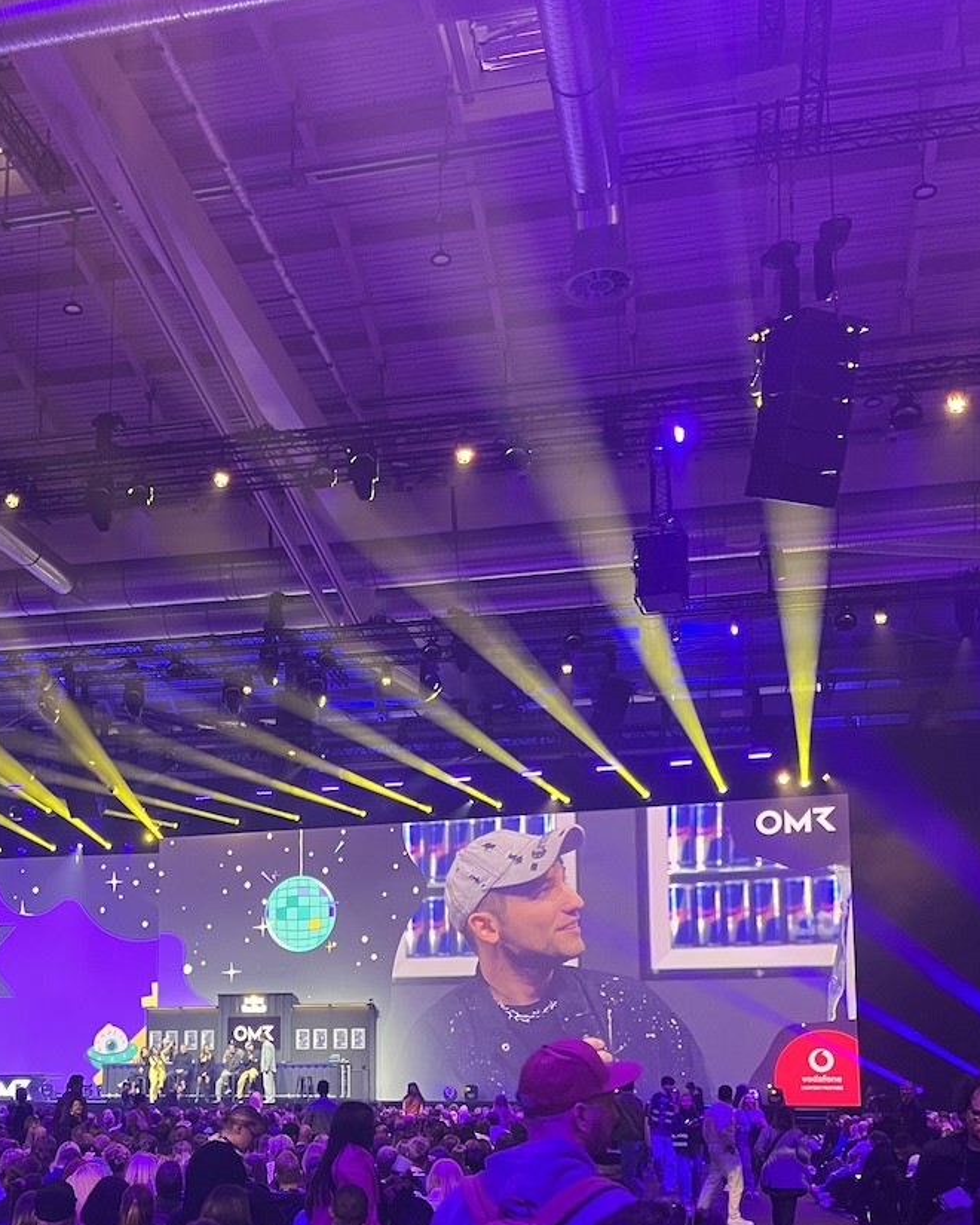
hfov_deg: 36.1
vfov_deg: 43.6
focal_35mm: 41
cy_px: 895
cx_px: 333
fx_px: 1486
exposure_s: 1/55
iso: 500
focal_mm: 5.1
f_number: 1.6
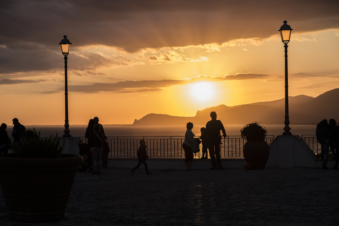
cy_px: 113
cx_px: 170
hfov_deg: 24.5
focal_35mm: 83
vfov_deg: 16.5
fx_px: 782
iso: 200
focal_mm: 55
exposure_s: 1/350
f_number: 5.6
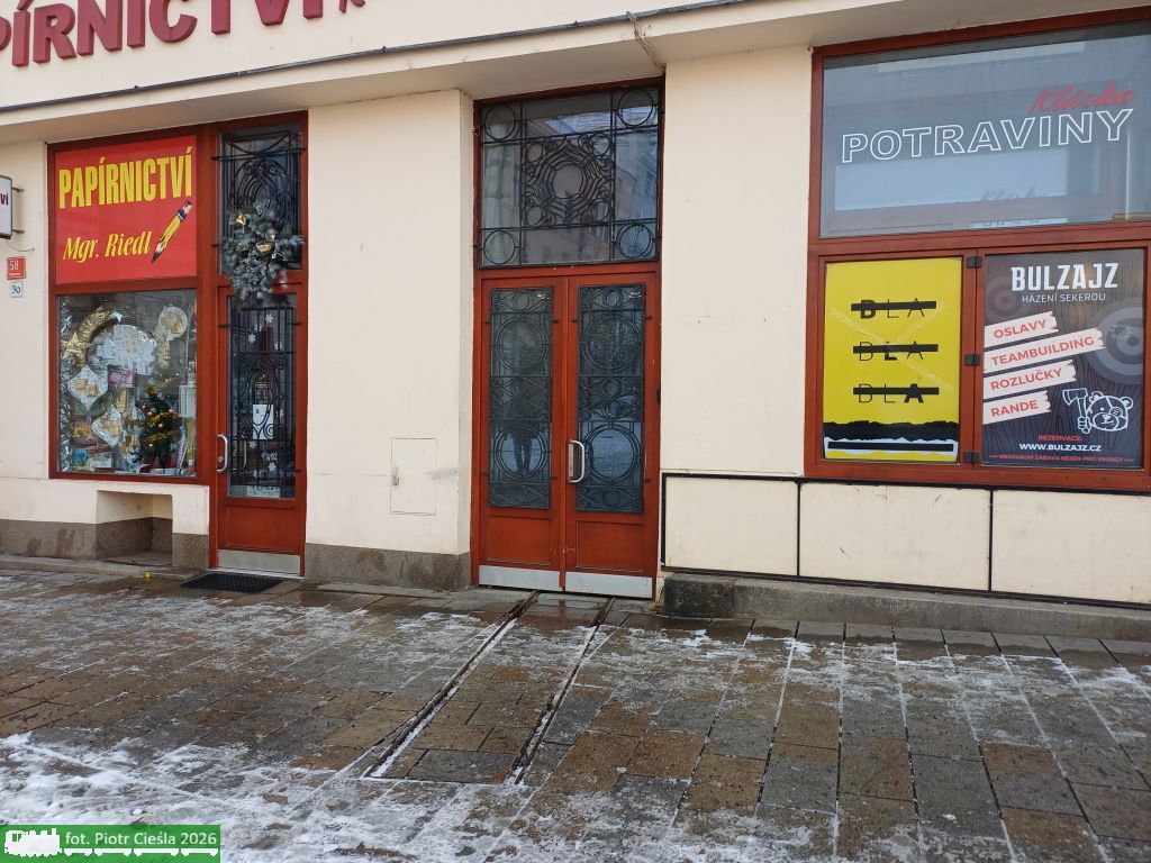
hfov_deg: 69.4
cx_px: 576
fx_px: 831
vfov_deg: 54.9
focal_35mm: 25
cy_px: 432
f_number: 1.8
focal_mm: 4.65
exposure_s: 1/105
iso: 50
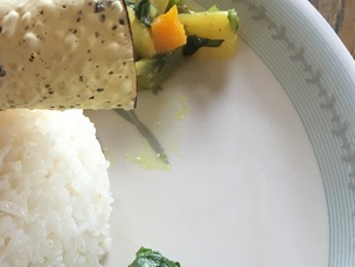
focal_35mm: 87
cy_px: 254
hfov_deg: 20.8
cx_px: -82
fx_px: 892
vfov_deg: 16.7
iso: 25
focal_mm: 4.15
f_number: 2.2
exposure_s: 1/33
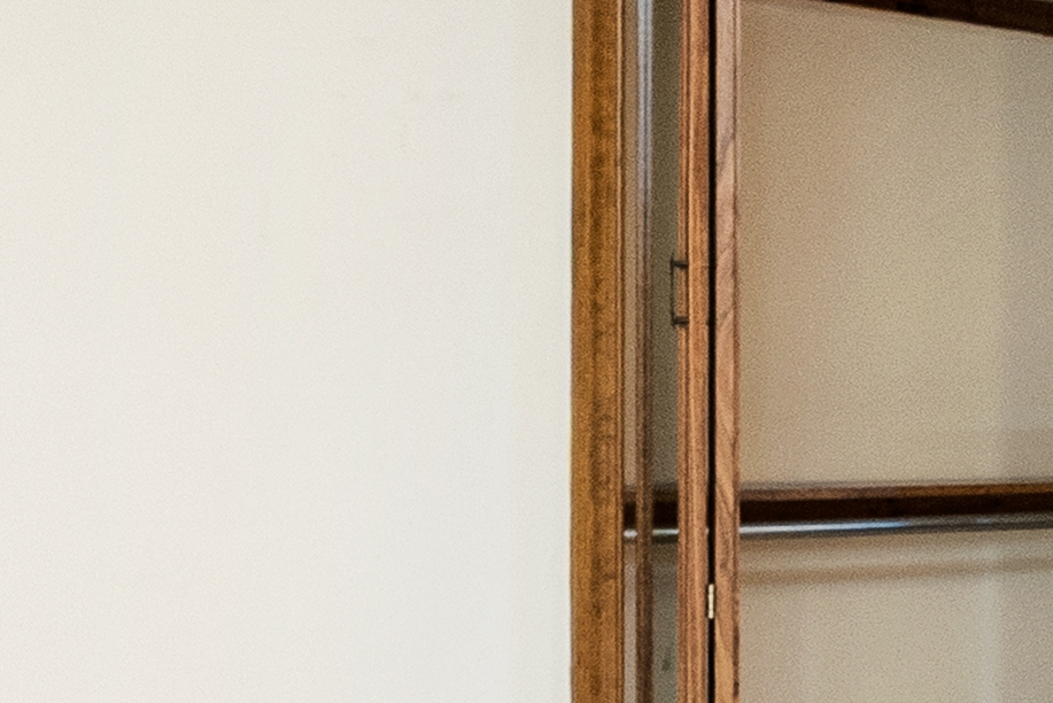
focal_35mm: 74
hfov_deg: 15.9
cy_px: 658
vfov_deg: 18.1
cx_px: 2429
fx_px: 2165
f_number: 9
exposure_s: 1/15
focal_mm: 16
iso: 3200
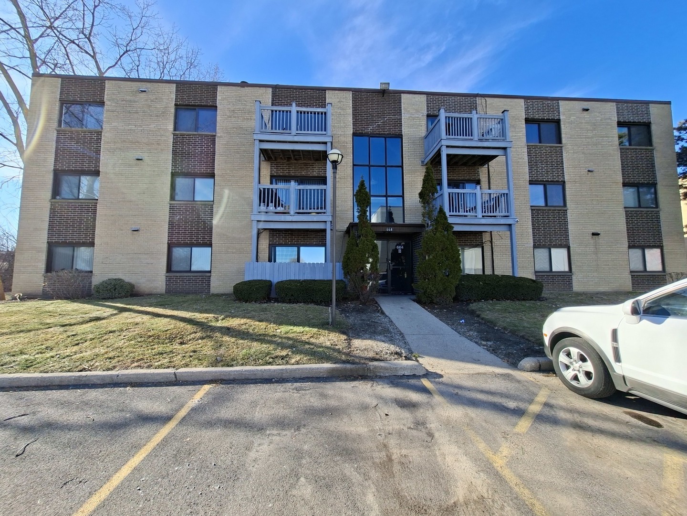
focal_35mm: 13
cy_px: 258
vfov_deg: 89.9
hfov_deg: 106.2
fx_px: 258
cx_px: 344
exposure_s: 1/609
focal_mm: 1.74
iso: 40
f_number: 2.2
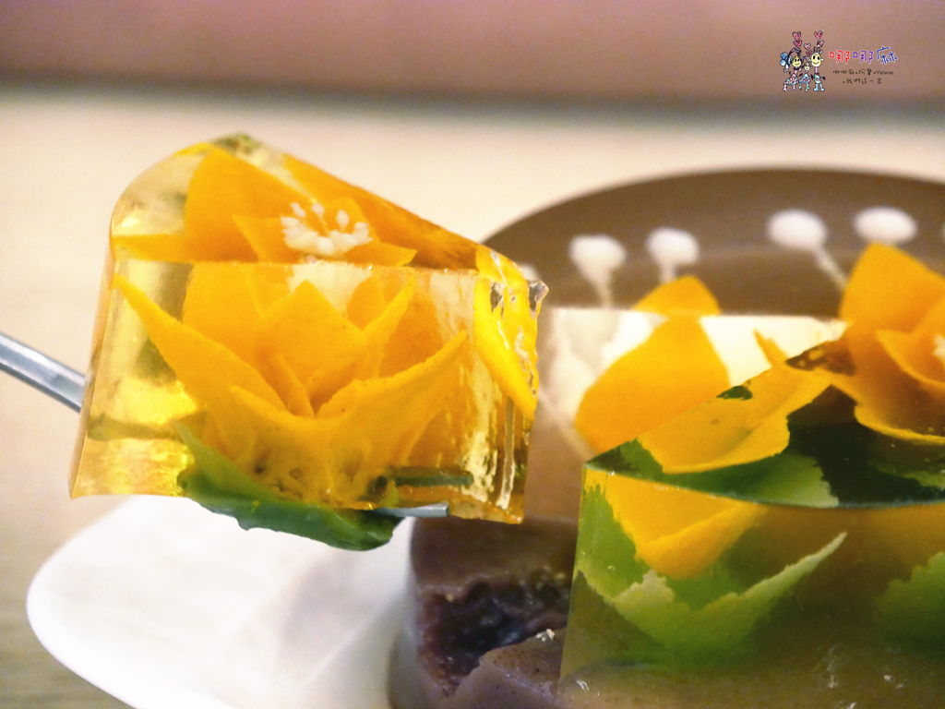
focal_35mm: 204
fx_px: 5569
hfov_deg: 9.7
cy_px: 354
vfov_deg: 7.3
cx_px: 472
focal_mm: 102
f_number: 5.6
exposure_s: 1/40
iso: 3200
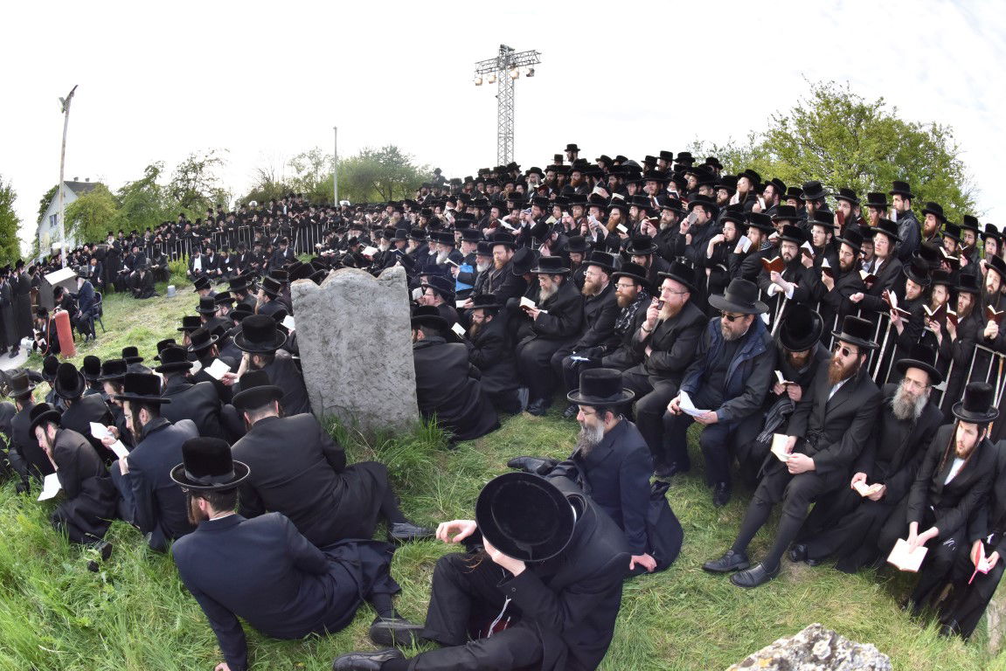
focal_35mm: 16
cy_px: 336
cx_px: 503
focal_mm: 16
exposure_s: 1/400
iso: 1250
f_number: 10
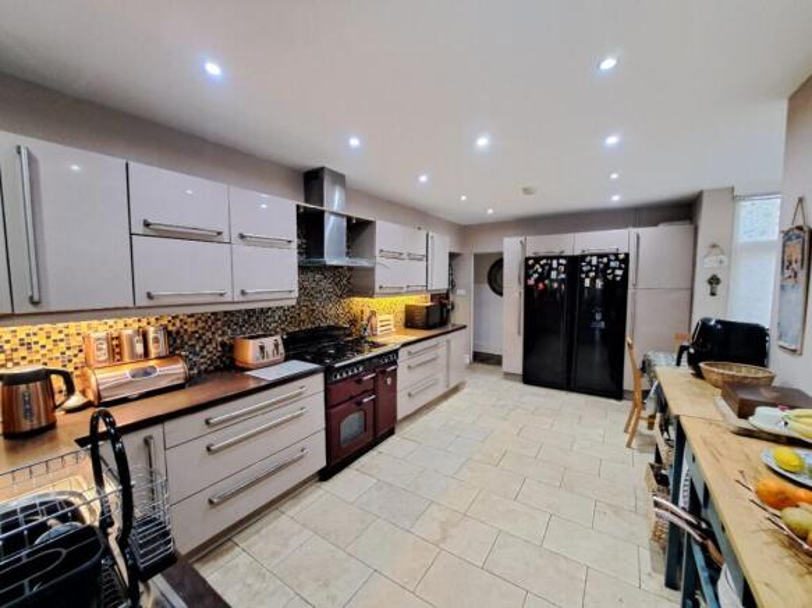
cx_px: 406
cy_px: 304
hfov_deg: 106.2
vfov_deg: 89.9
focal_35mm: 13
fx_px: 305
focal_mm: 1.74
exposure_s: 1/25
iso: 500
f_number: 2.2
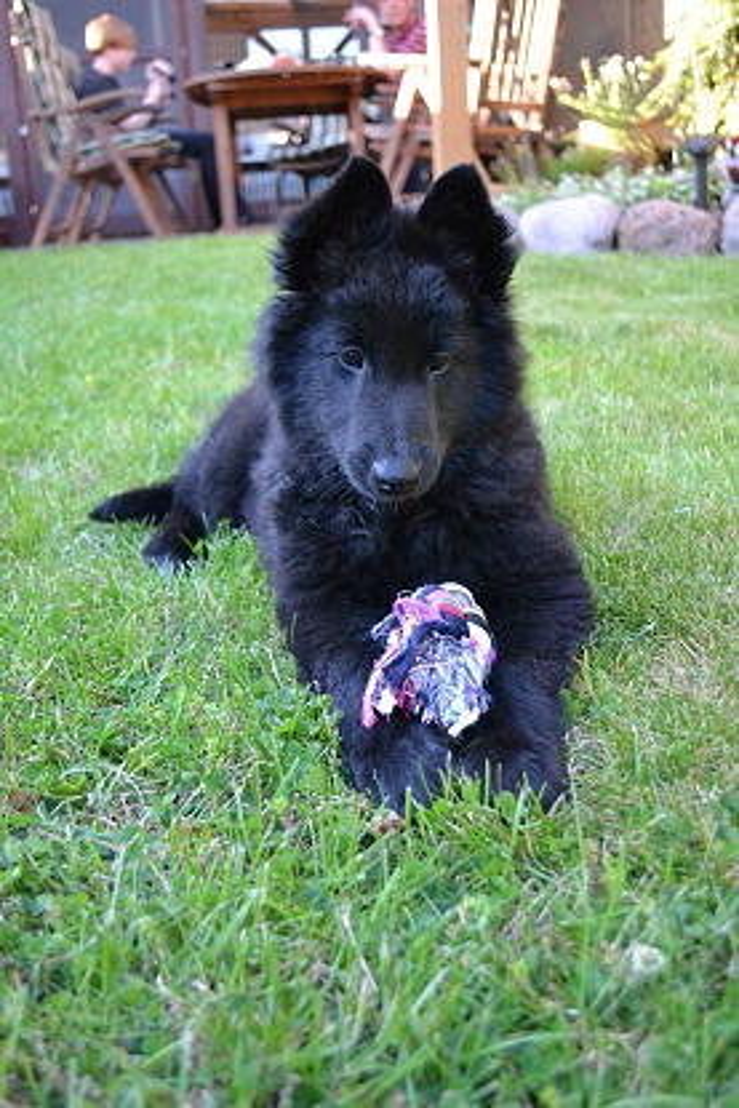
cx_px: 370
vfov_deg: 53.1
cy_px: 554
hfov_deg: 36.9
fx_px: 1107
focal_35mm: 36
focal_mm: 24
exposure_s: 1/500
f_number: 4
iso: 3200
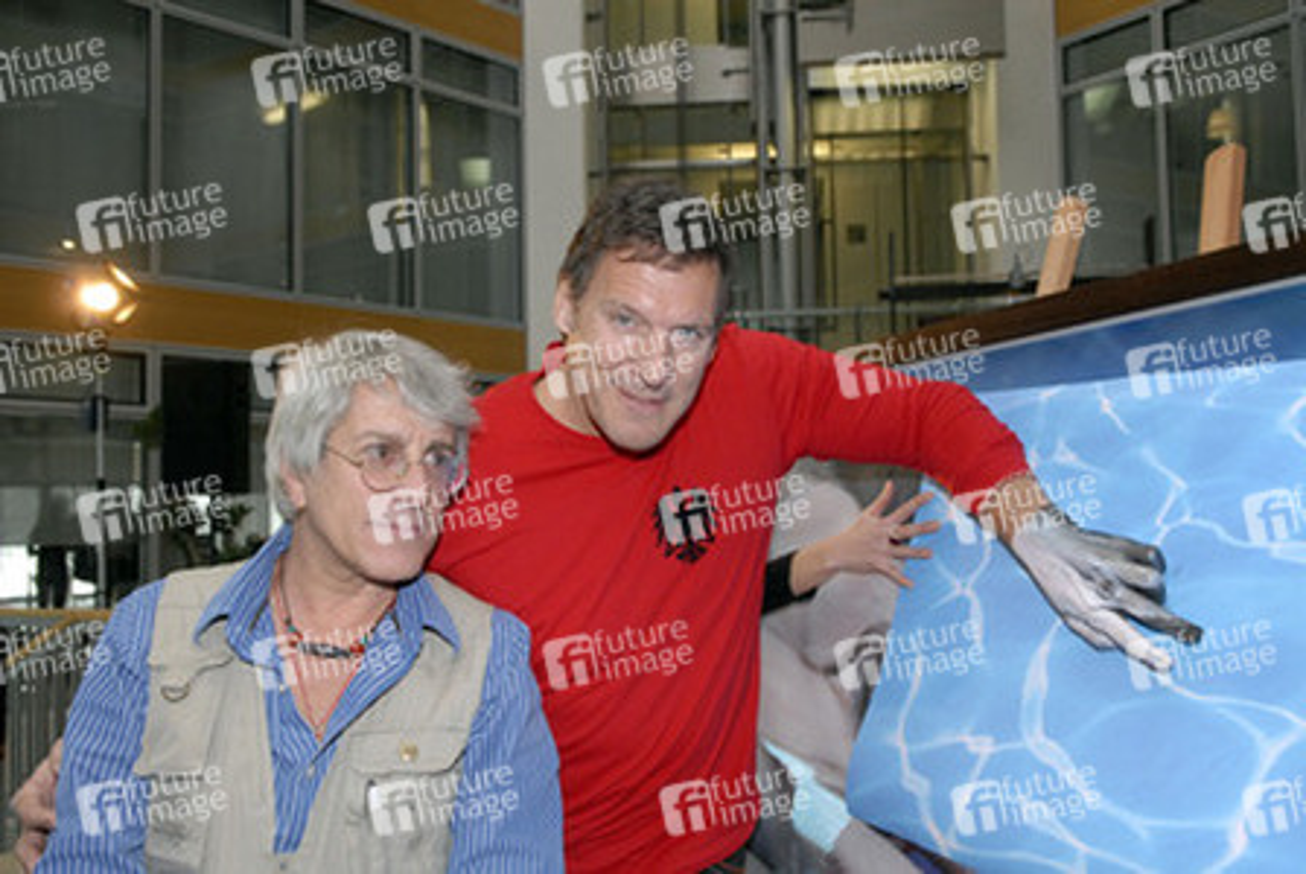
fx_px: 1199
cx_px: 653
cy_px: 437
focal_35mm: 33
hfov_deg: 57.2
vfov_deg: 40.1
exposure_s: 1/100
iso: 800
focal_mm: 22
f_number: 5.6
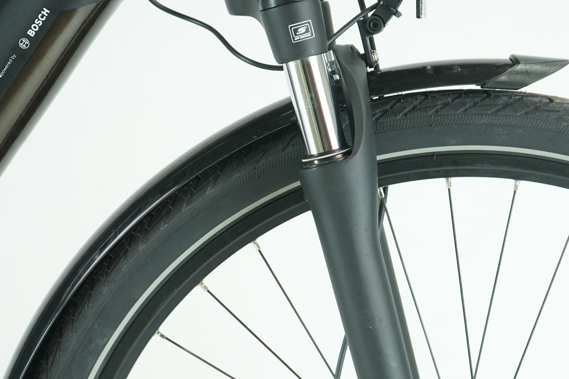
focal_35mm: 83
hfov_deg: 24.4
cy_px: 289
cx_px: 358
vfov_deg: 16.4
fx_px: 1312
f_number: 5.6
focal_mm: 50
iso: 2500
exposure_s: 1/200
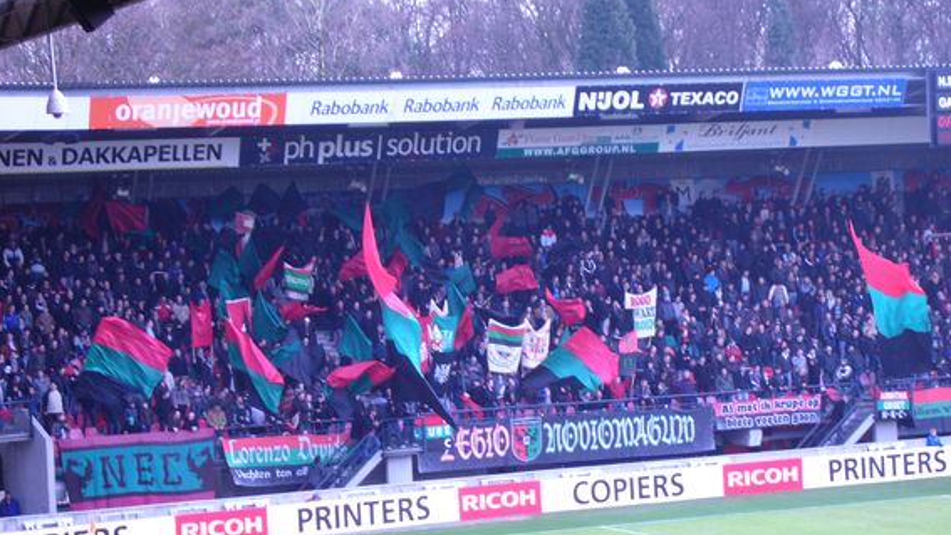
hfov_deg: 18.6
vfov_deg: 10.5
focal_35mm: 115
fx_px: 2900
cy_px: 343
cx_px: 476
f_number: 4.9
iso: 100
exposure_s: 1/50
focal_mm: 17.4
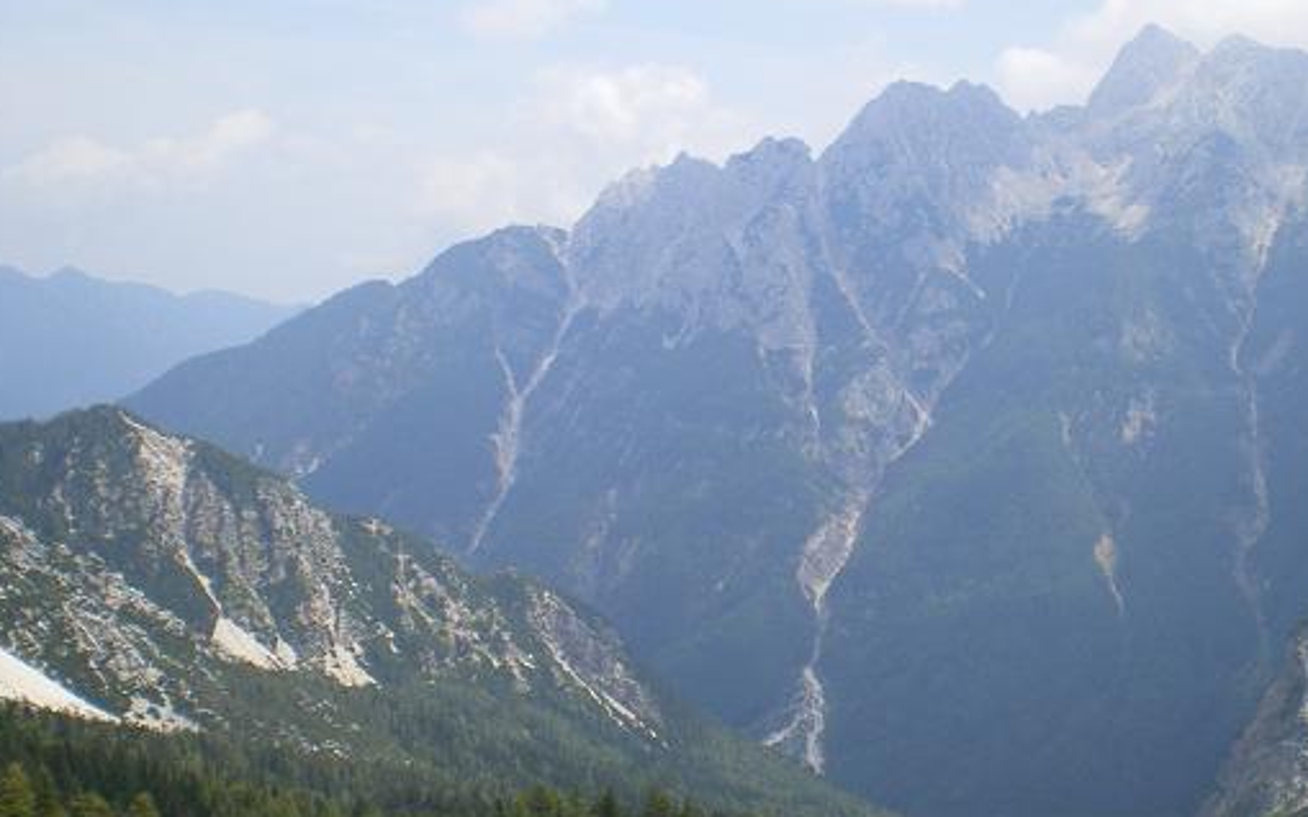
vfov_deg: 22.7
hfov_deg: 35.6
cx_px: 743
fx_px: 2032
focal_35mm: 57
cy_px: 529
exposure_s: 1/320
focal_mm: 6.3
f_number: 4.6
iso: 64
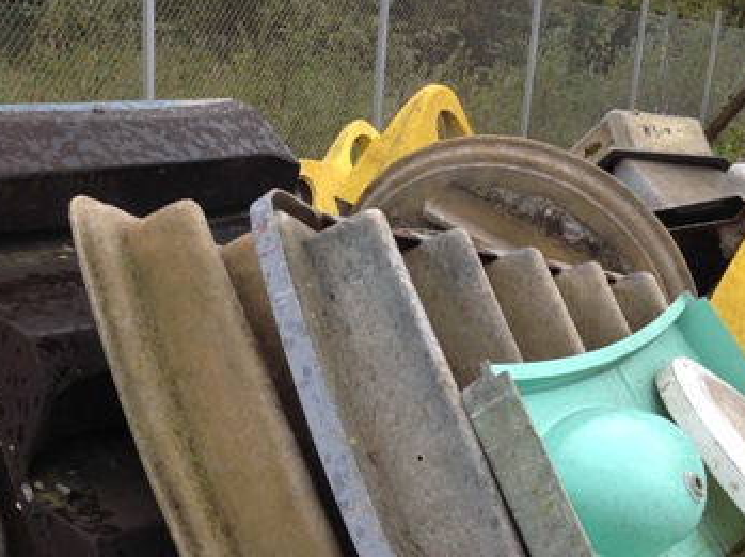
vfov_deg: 26.7
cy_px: 405
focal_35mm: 54
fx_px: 1161
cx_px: 389
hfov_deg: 35.6
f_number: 2.4
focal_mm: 4.28
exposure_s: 1/369
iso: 50
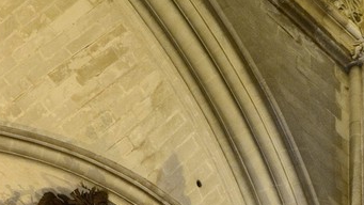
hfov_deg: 12.4
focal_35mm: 172
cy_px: 630
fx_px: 1661
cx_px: 315
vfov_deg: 6.4
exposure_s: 1/25
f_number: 4.5
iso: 1600
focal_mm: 35
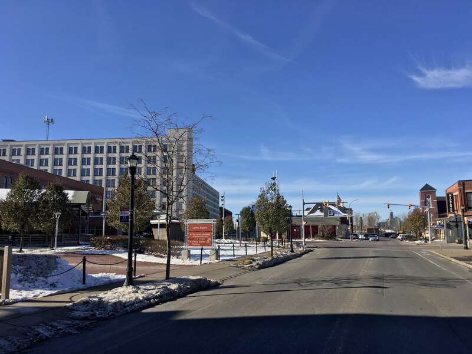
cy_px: 177
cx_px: 236
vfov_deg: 48.2
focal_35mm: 29
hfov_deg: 61.7
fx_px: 395
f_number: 2.2
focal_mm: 4.15
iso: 25
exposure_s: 1/1876
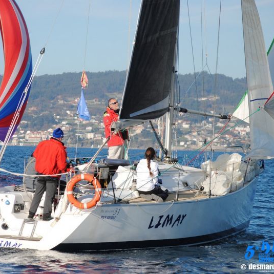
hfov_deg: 8.7
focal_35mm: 201
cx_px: 97
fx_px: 1797
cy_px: 137
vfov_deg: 8.7
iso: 100
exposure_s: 1/640
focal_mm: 105
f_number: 6.3
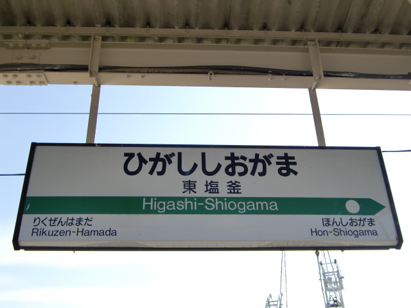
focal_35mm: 39
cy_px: 154
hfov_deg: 47.9
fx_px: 463
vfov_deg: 36.8
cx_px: 206
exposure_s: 1/640
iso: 64
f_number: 3
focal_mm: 6.9
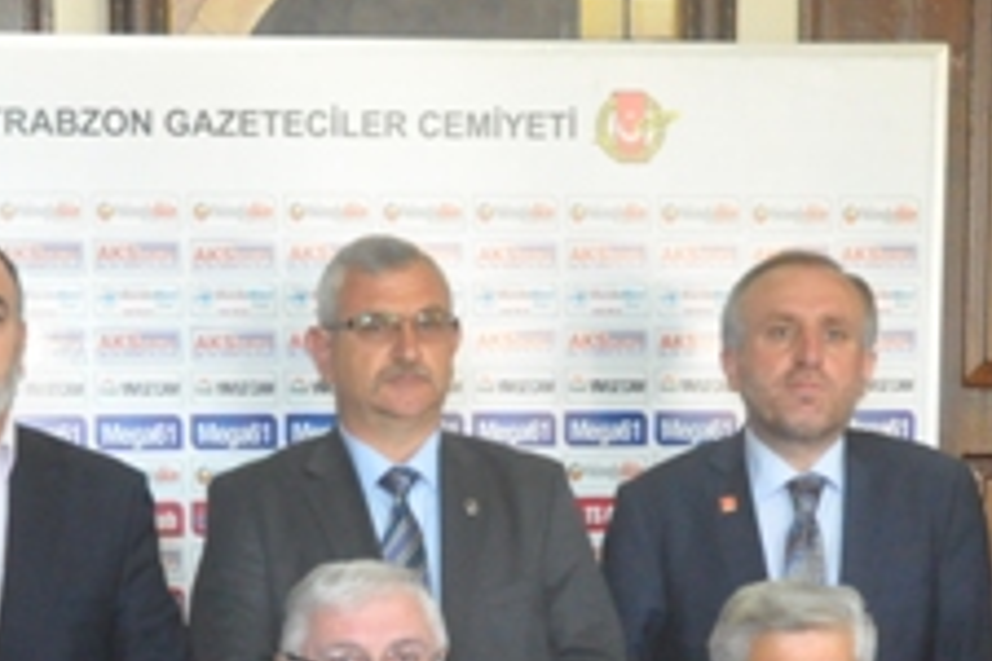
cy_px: 716
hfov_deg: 12.8
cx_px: 317
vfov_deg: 8.5
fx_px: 4409
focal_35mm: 160
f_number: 5.6
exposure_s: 1/60
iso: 3200
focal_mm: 40
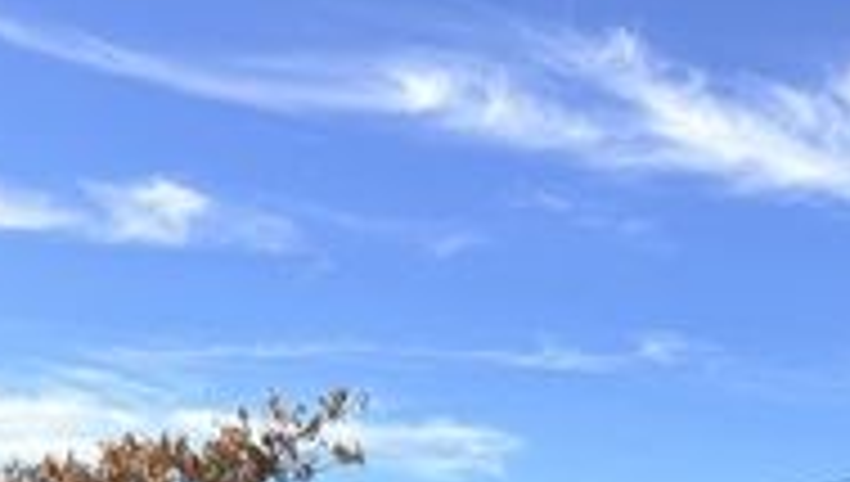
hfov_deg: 27.7
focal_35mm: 69
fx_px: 1558
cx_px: 949
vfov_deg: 15.8
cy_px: 764
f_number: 1.78
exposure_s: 1/2232
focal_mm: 6.76
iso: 80
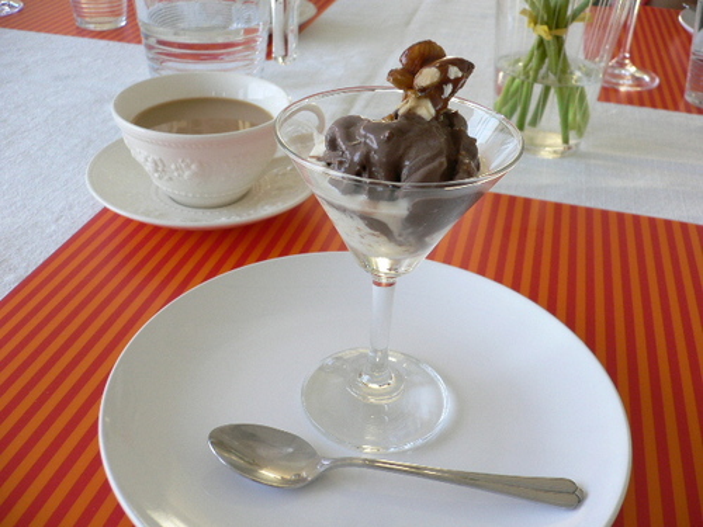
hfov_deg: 52.6
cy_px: 264
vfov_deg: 40.7
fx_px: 711
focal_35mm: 35
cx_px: 352
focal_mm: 5.8
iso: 100
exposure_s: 1/50
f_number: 2.8
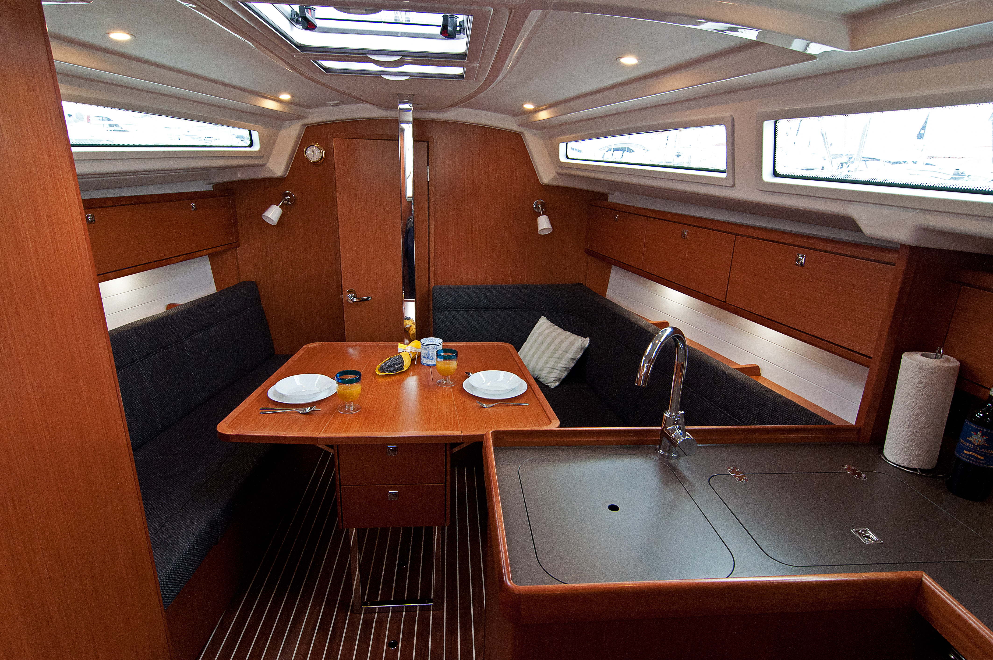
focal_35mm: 18
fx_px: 496
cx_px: 496
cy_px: 330
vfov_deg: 67.3
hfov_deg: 90.1
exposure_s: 1/100
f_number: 6.3
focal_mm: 12
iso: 1000
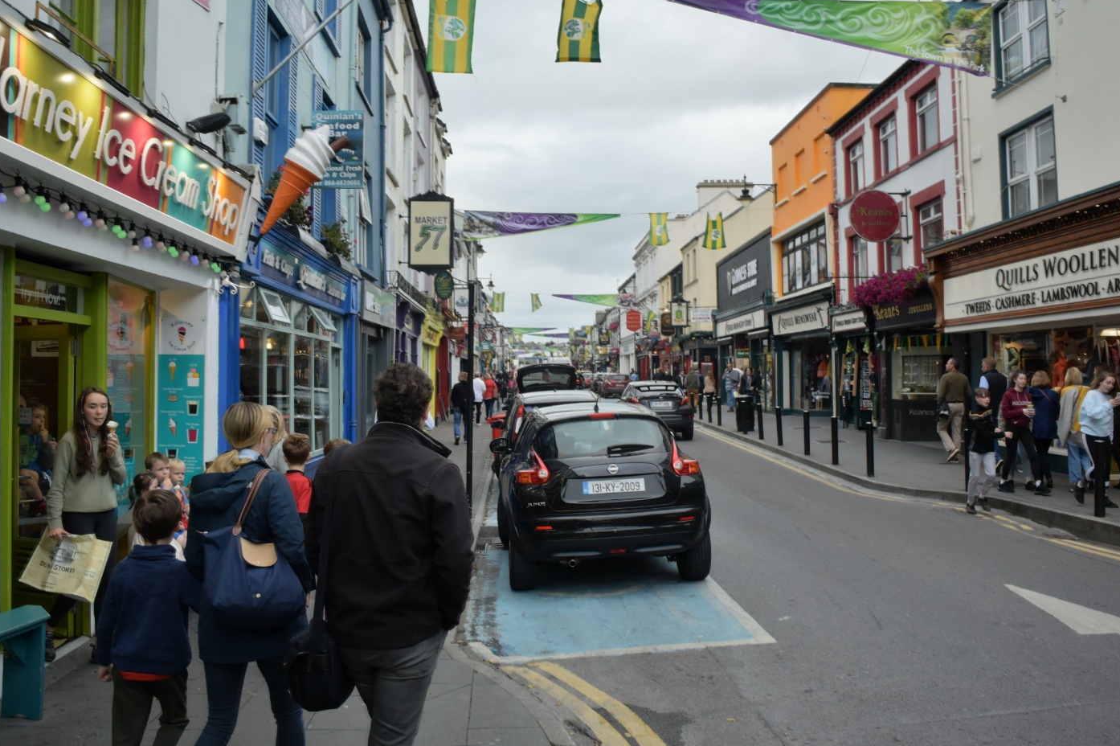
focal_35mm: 31
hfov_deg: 60.3
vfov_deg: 42.2
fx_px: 964
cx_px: 547
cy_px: 319
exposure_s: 1/500
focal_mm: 10
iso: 450
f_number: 3.5
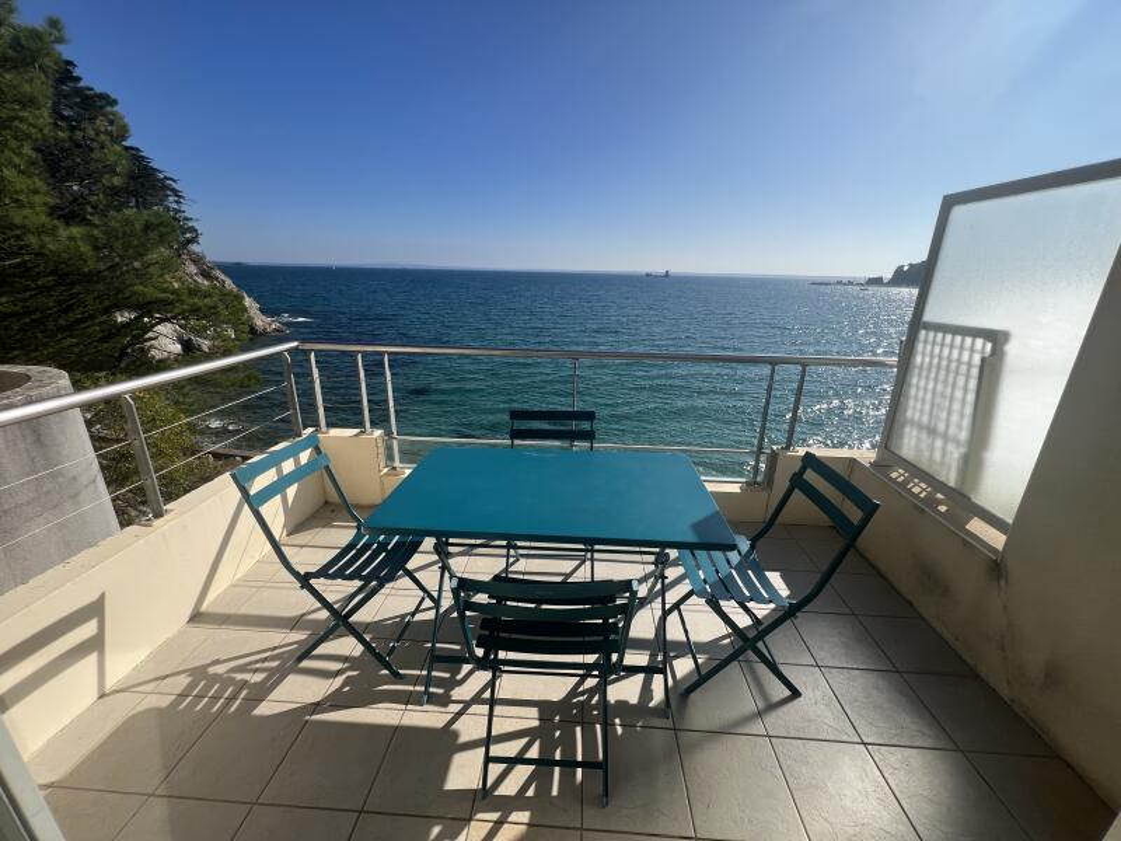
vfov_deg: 89.9
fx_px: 421
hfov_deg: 106.2
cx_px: 560
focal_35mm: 13
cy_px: 420
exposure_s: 1/1946
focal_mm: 1.57
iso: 32
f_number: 1.8
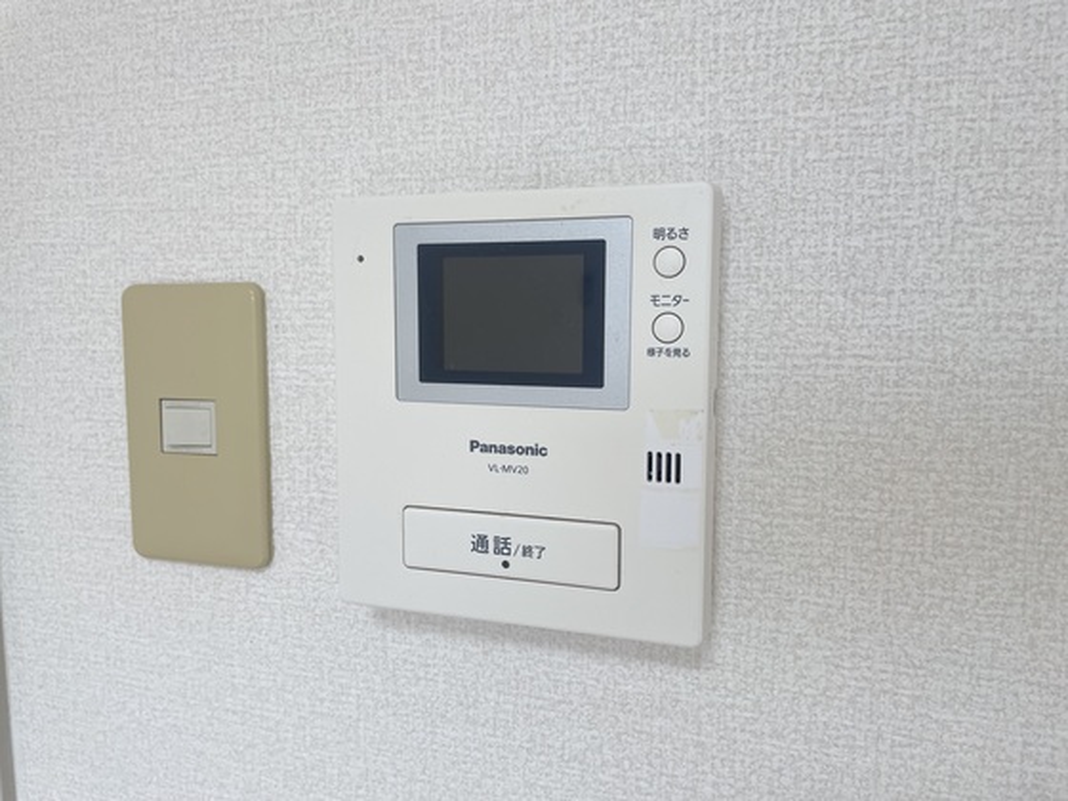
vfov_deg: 53.1
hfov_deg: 67.3
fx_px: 802
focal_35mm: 26
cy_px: 400
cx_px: 534
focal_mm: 4.2
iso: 50
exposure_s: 1/120
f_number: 1.6
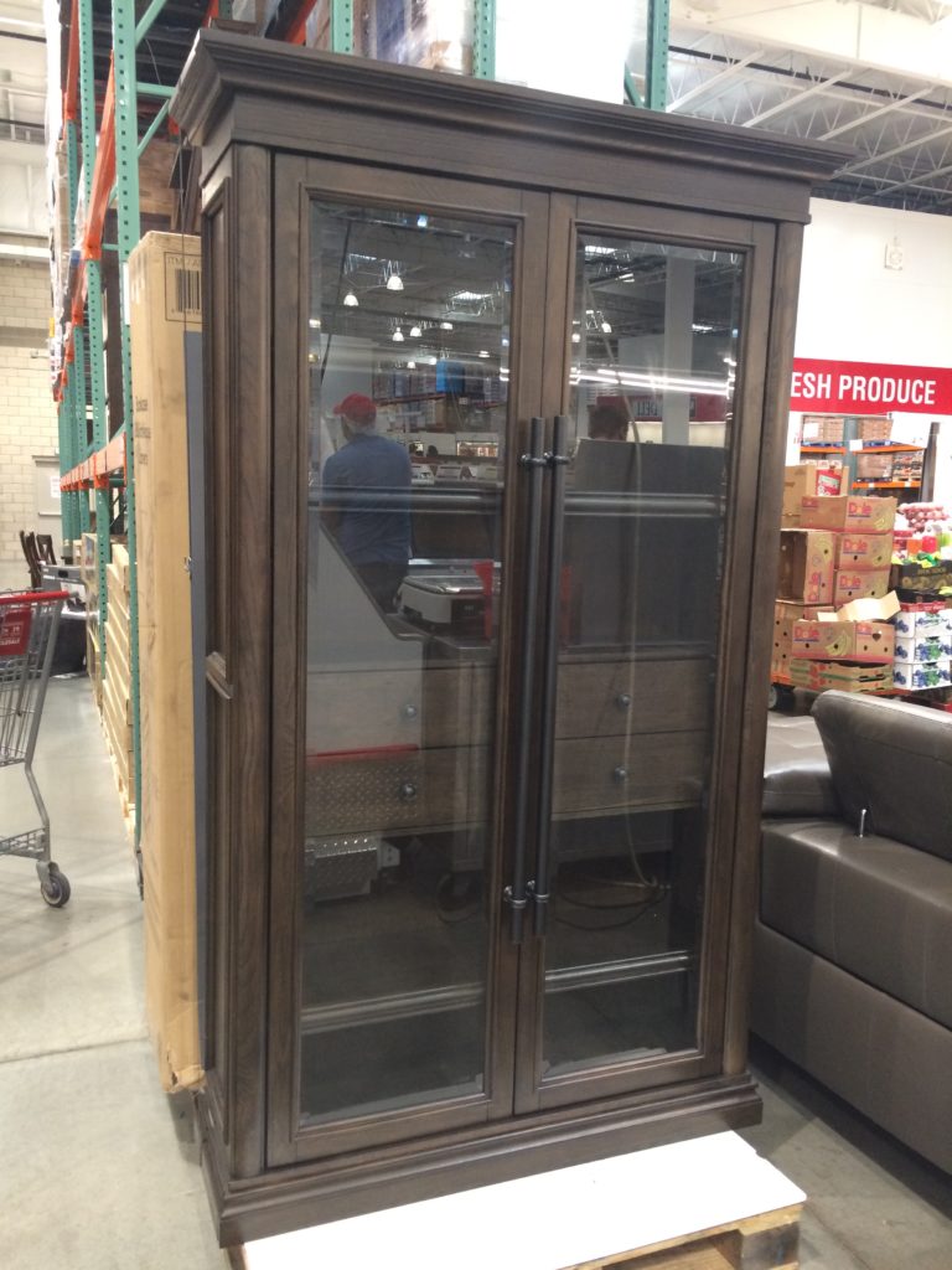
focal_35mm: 29
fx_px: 1063
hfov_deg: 48.2
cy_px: 635
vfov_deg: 61.7
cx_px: 476
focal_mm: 4.15
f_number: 2.2
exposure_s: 1/30
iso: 160
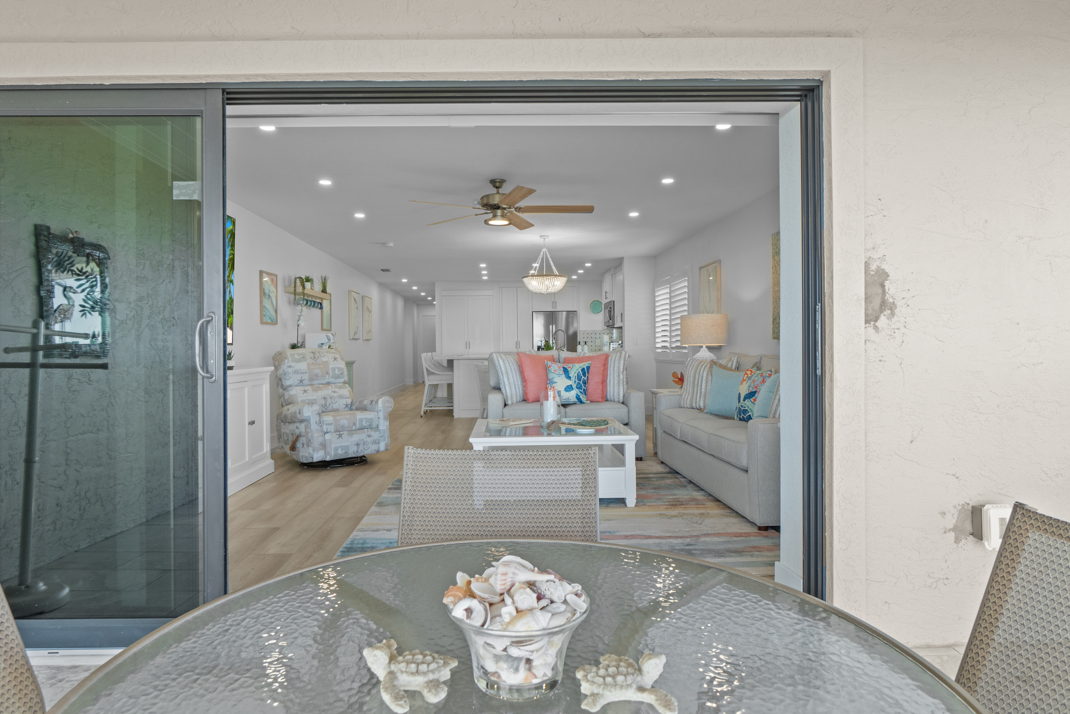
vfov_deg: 59.5
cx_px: 535
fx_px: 624
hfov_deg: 81.2
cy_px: 357
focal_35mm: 21
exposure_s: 1/25
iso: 500
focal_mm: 14
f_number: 7.1
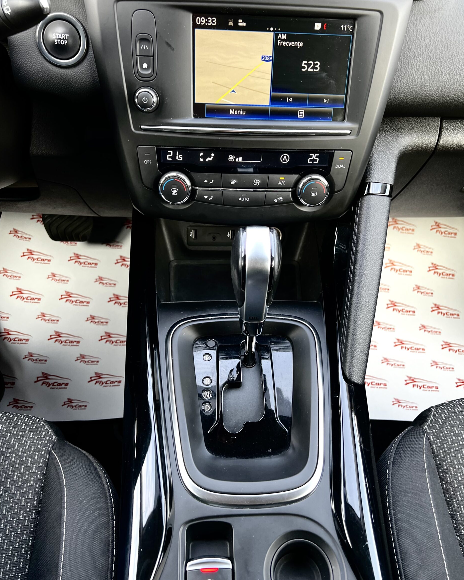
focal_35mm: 28
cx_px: 238
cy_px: 275
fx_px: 481
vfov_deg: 62.2
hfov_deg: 51.5
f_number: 1.5
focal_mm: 5.7
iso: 100
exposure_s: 1/110
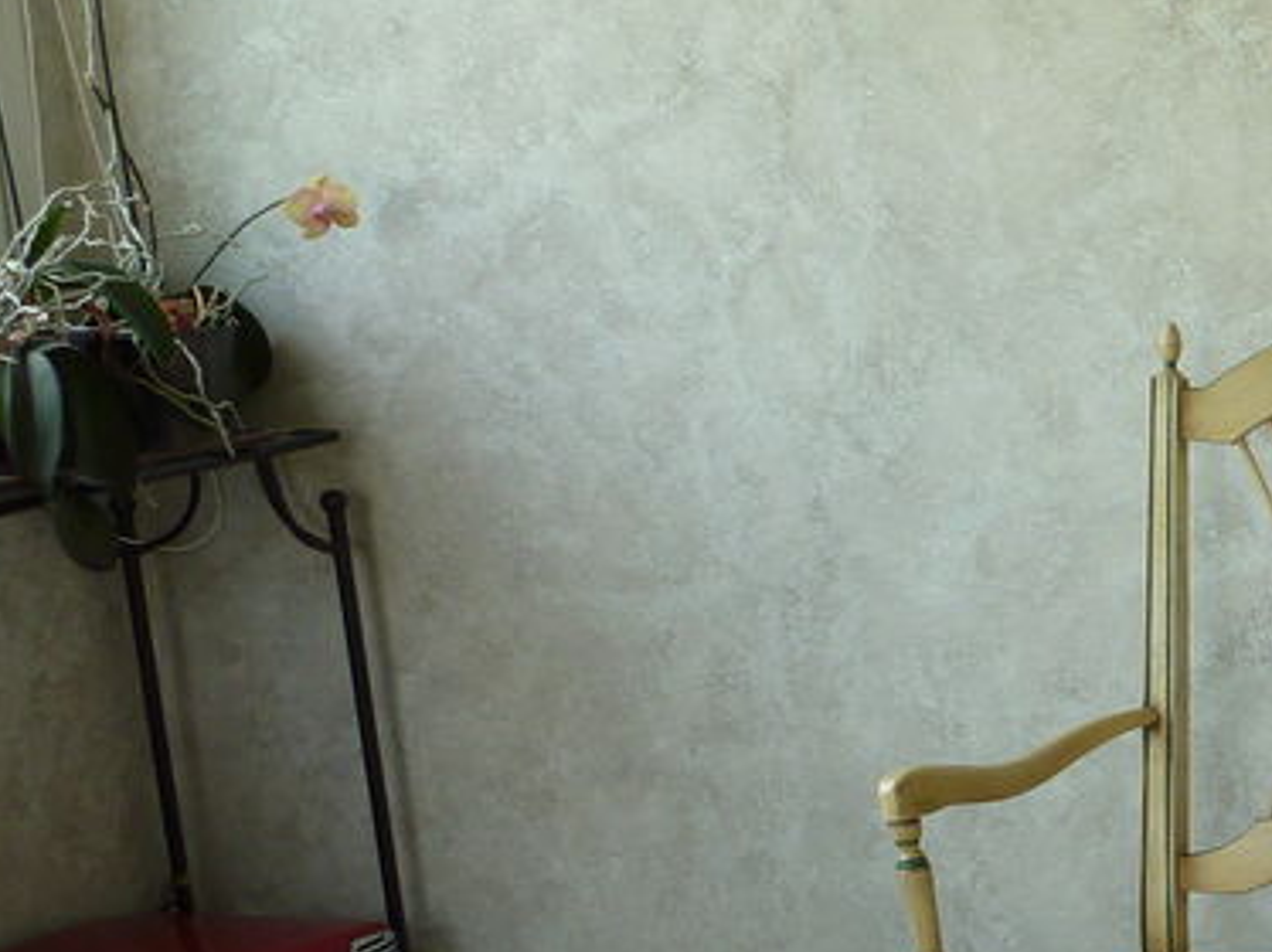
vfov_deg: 14.7
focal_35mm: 99
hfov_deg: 18.4
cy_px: 908
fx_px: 3636
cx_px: 1670
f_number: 3.6
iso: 80
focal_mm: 6.1
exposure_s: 1/40
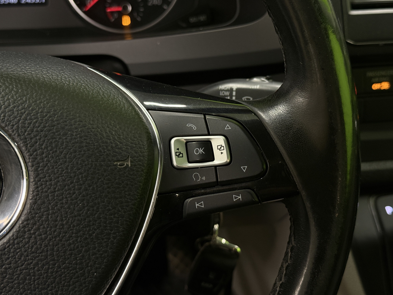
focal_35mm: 49
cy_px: 145
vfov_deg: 29.7
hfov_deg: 38.9
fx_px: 556
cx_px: 195
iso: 200
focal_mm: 6.76
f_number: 1.78
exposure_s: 1/33
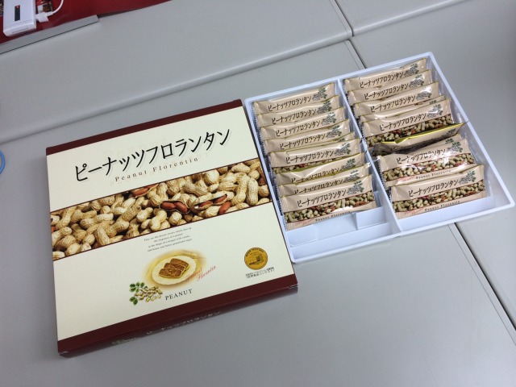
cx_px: 258
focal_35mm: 30
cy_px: 194
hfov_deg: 60.0
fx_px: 447
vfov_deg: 46.8
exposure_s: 1/40
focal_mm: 4.12
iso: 40
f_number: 2.2
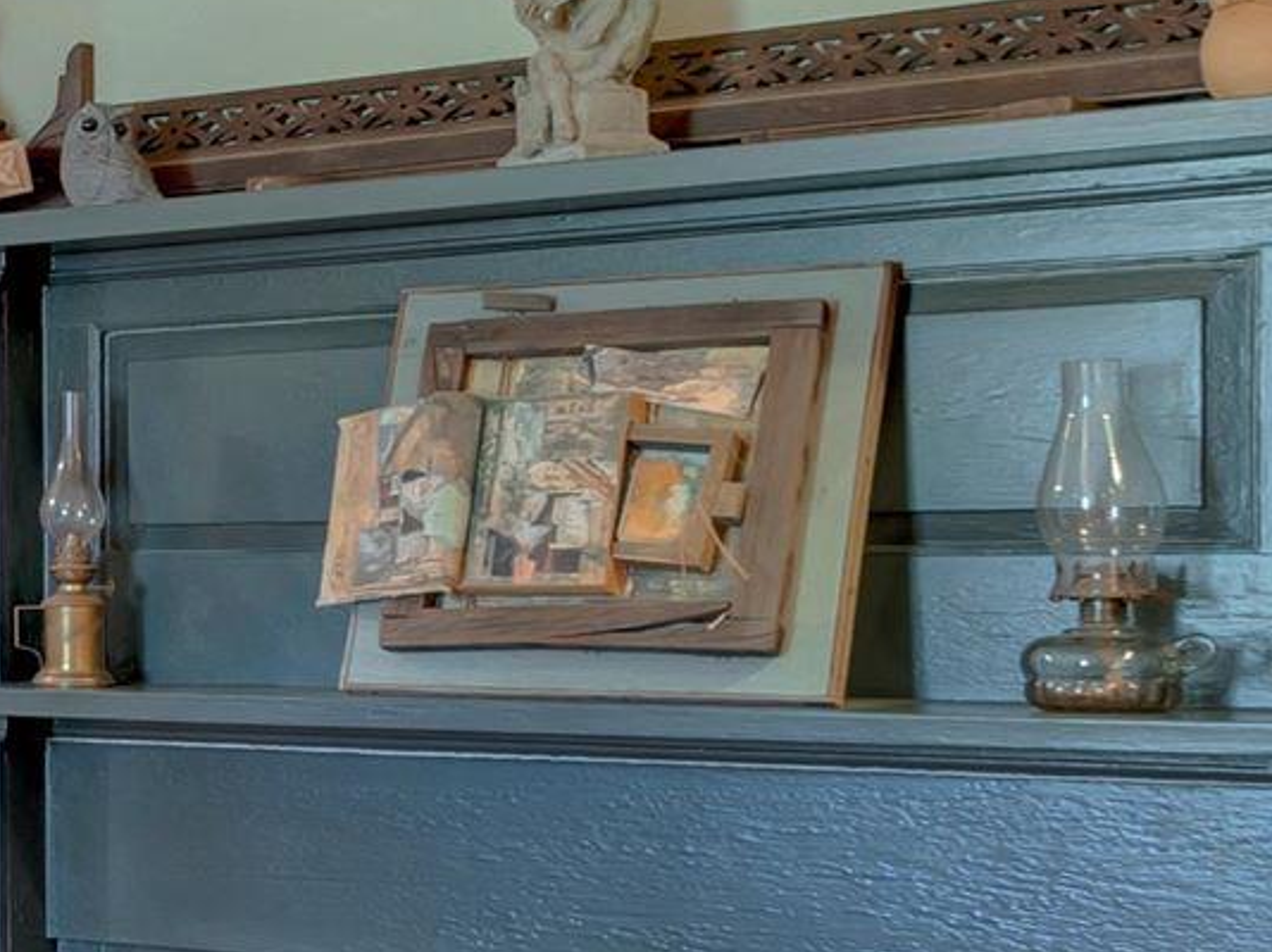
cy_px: 576
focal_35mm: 83
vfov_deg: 17.7
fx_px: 3049
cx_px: -1432
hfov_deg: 16.4
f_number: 8
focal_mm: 10
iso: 100
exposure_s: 1
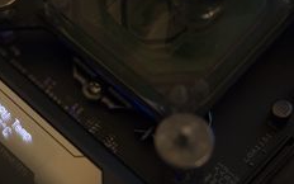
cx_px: 5
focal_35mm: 154
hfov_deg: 13.4
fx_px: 1234
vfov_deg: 8.5
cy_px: 114
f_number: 3.2
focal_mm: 70
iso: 1600
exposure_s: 1/80
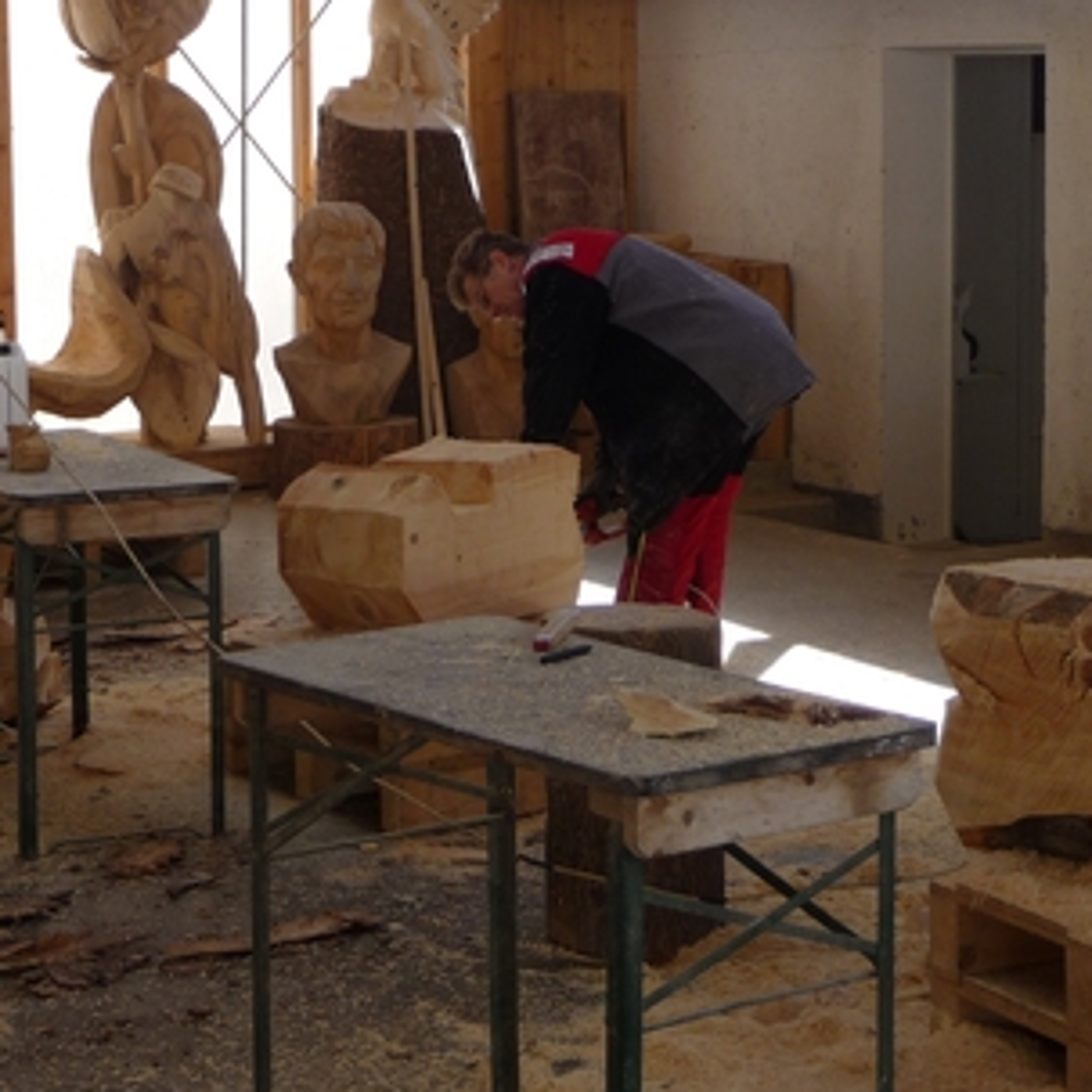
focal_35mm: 84
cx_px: 429
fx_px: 2998
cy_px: 321
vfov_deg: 20.5
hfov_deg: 20.6
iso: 100
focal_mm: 8
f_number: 4.2
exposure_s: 1/200
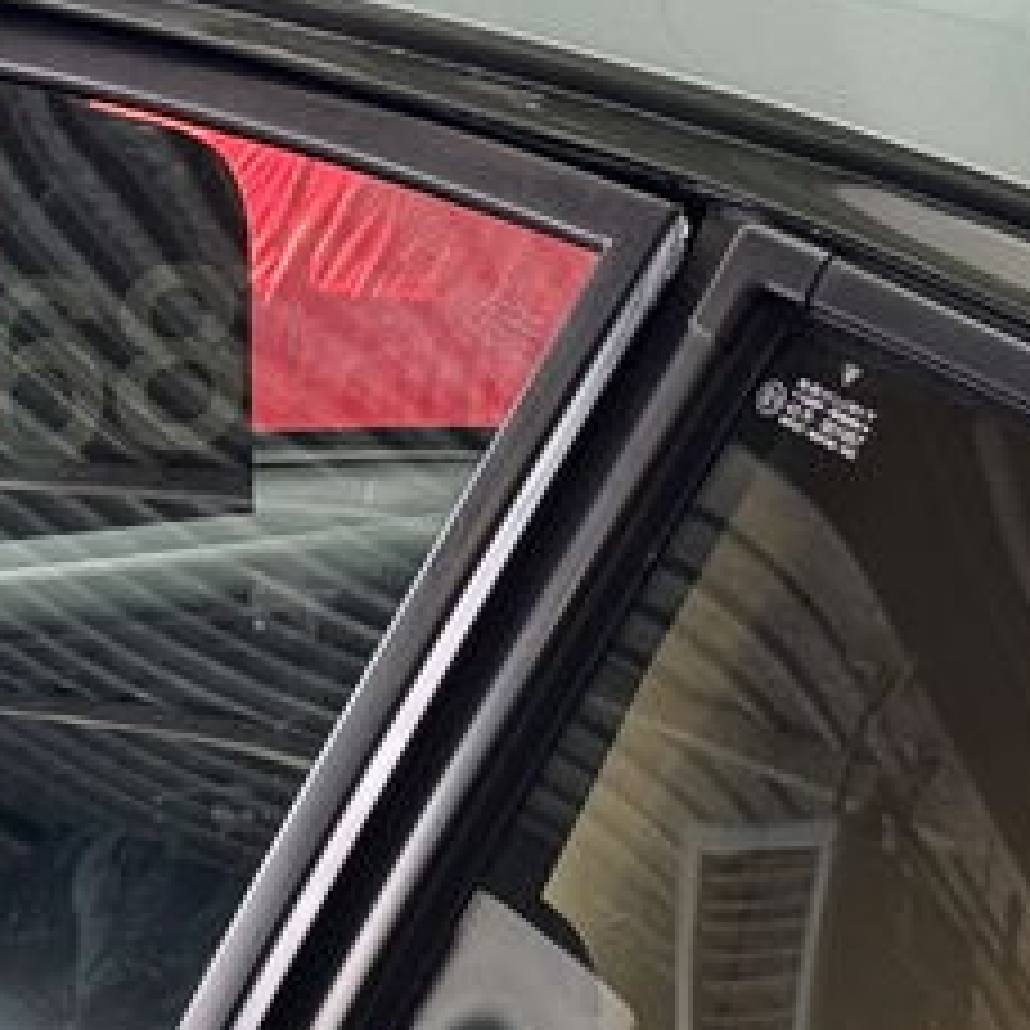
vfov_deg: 9.2
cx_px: 522
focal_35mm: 190
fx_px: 6396
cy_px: 949
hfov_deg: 9.2
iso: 80
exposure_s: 1/50
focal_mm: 6.76
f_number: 1.78
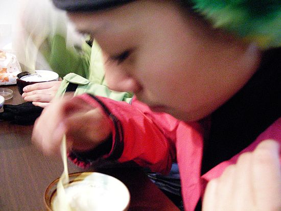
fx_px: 308
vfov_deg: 37.7
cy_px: 106
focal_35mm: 38
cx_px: 140
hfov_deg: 49.0
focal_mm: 6.3
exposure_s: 1/4.2
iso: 800
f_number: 3.5
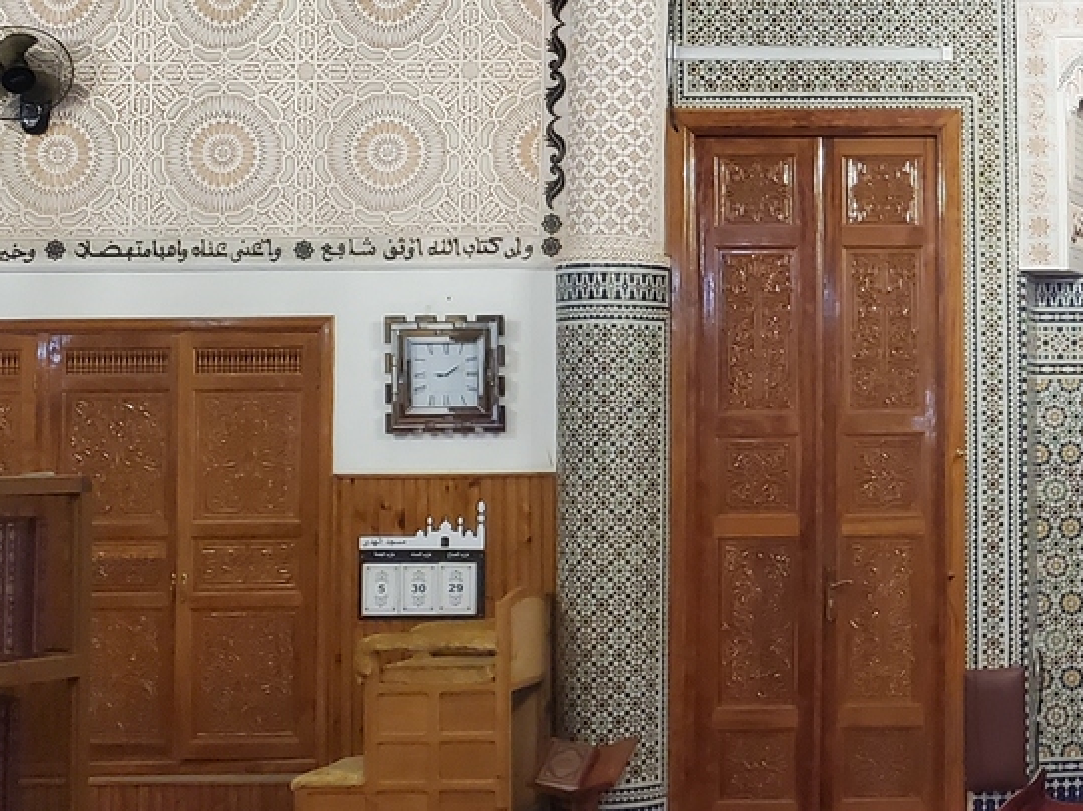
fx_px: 2158
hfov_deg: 25.6
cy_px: 343
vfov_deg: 21.3
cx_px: 1255
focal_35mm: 69
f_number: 1.5
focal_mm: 4.3
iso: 400
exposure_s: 1/50
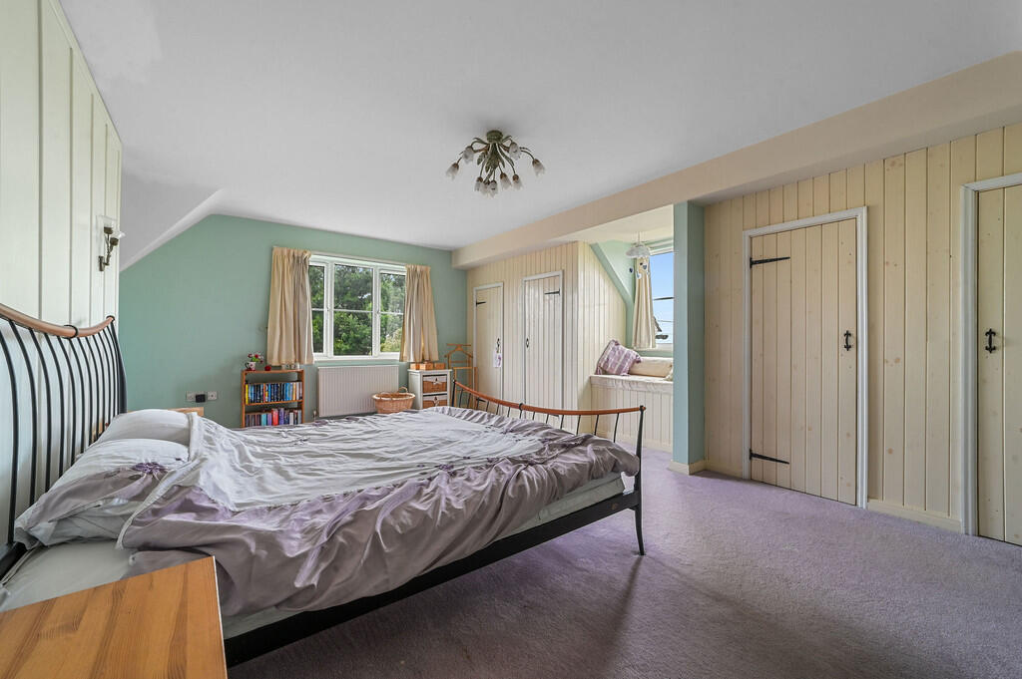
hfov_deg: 104.3
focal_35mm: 14
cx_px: 511
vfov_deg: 81.1
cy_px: 340
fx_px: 397
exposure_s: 1.3
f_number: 11
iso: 400
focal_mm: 14
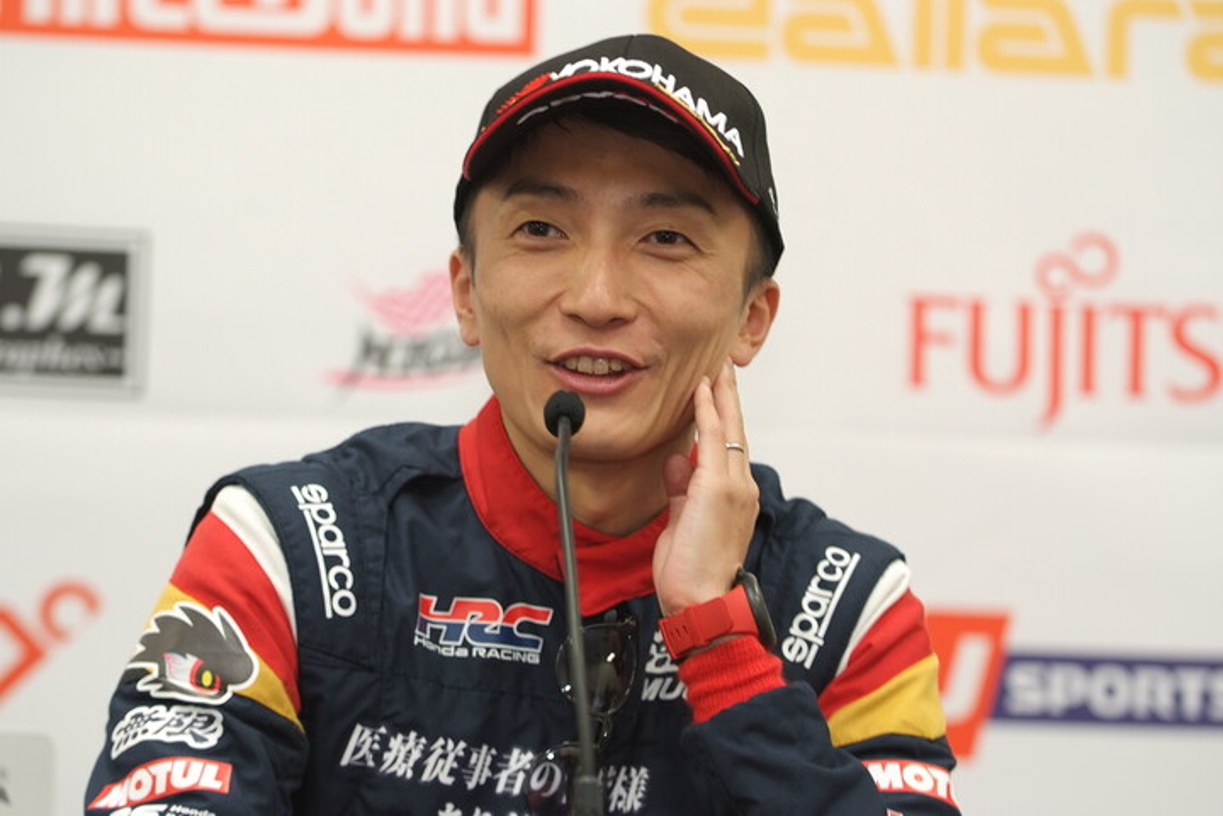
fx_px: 5605
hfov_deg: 12.5
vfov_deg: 8.3
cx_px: 612
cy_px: 408
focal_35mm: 165
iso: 400
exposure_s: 1/70
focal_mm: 110
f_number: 2.8
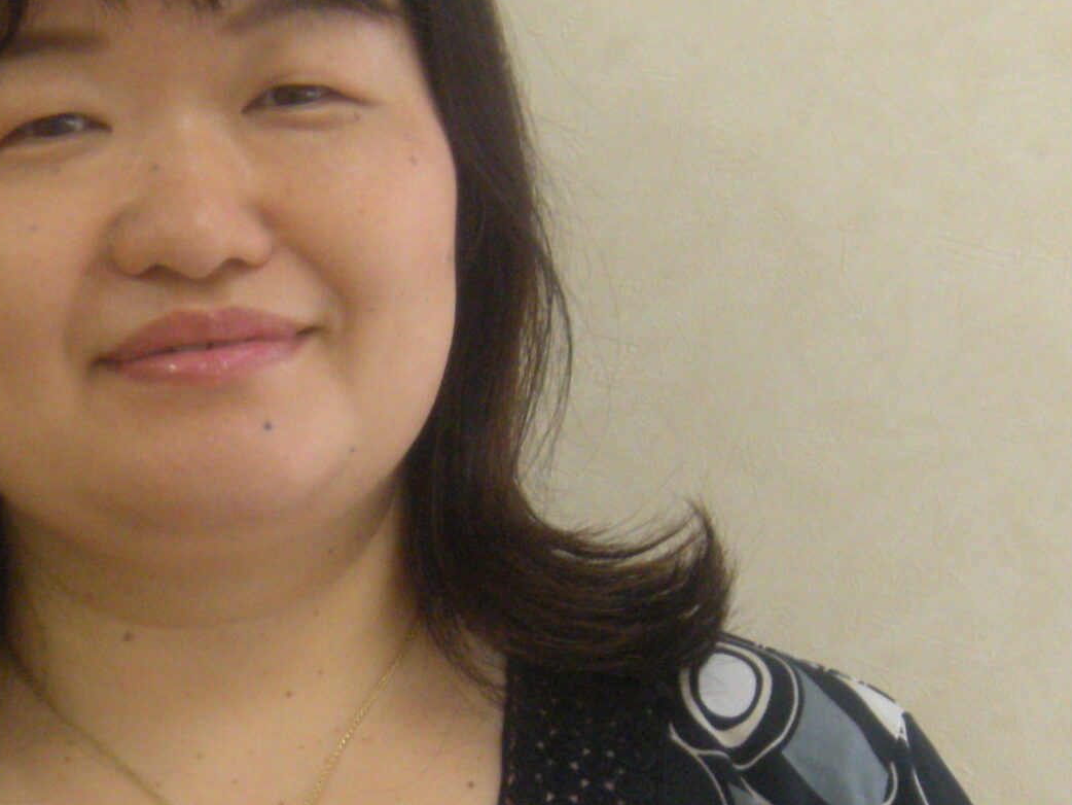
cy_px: 493
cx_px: 247
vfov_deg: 8.9
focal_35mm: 167
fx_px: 5173
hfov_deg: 11.8
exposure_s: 1/58
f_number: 4.4
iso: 231
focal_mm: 11.3
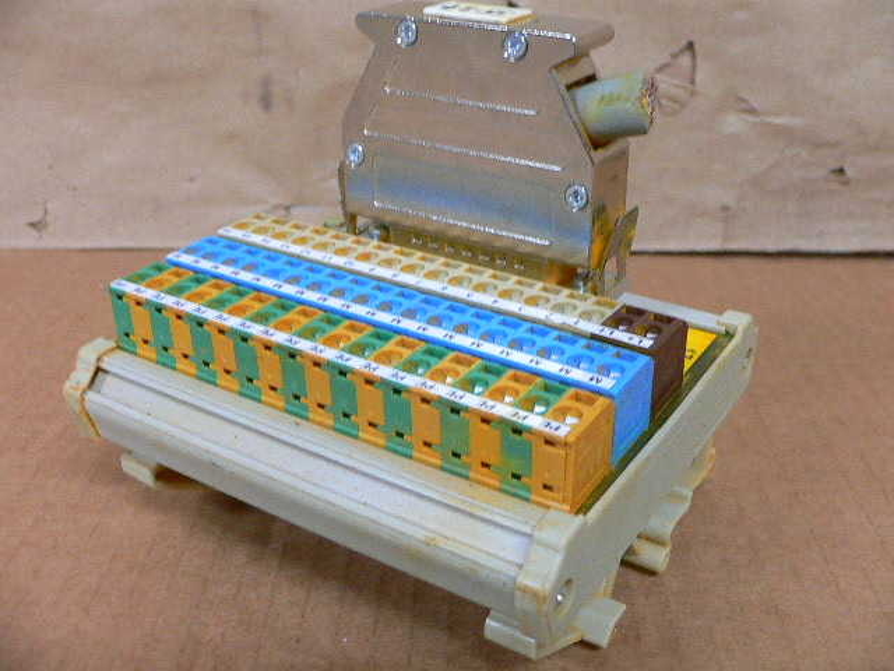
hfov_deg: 47.9
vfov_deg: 36.8
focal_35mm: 39
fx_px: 1007
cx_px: 447
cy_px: 336
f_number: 2.8
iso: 200
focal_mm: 5.2
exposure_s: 1/15
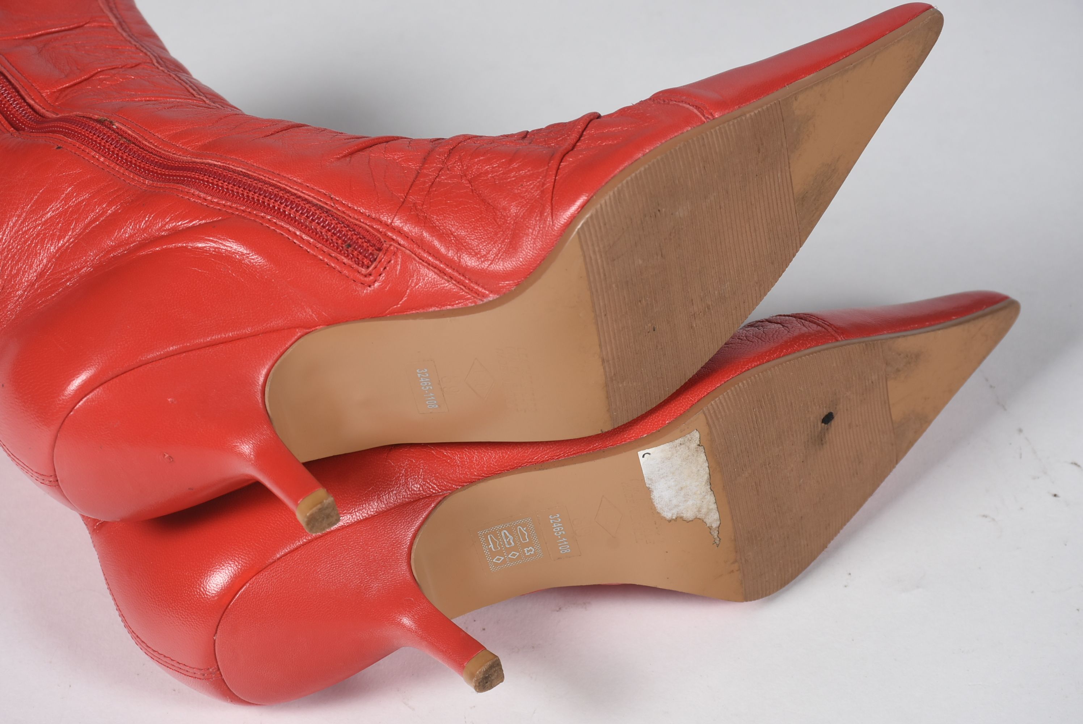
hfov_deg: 17.0
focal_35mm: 120
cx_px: 542
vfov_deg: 11.4
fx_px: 3613
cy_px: 362
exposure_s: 1/125
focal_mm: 80
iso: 200
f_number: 11
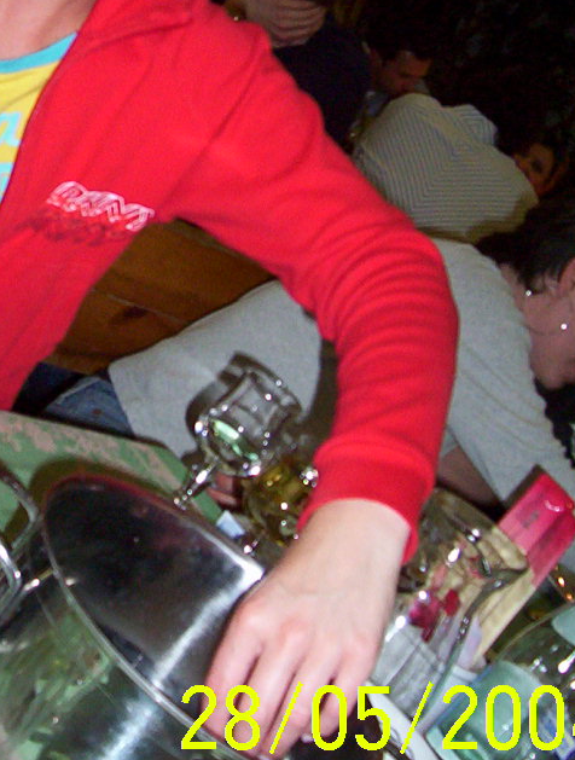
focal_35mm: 81
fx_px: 1784
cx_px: 124
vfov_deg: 23.8
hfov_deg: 18.2
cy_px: 181
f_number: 2.73
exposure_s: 1/60
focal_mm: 5.77
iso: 140
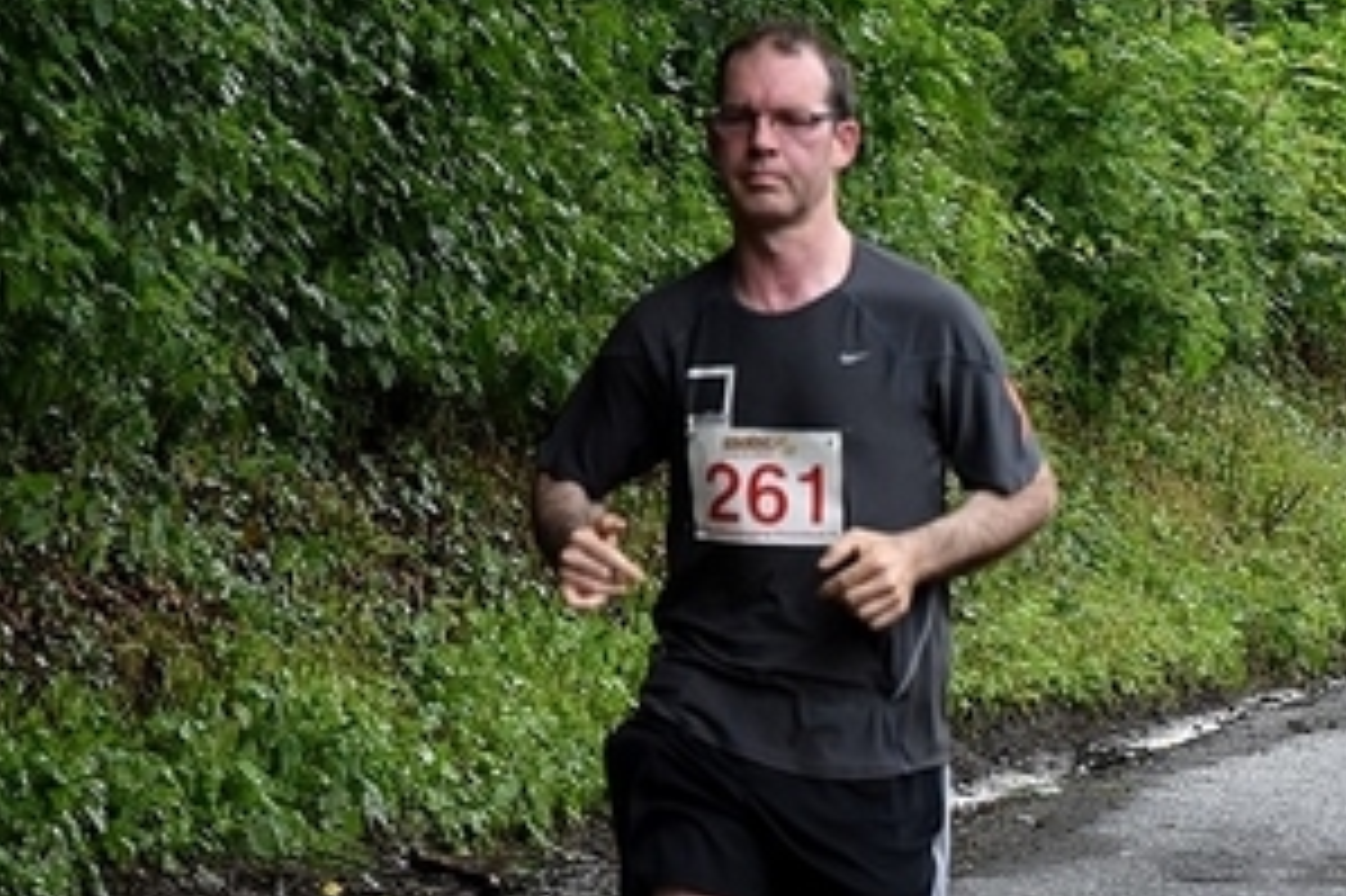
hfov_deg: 6.5
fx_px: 11808
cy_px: 680
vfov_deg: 4.3
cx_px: 1229
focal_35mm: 316
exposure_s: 1/500
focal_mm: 105
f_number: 5.6
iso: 800
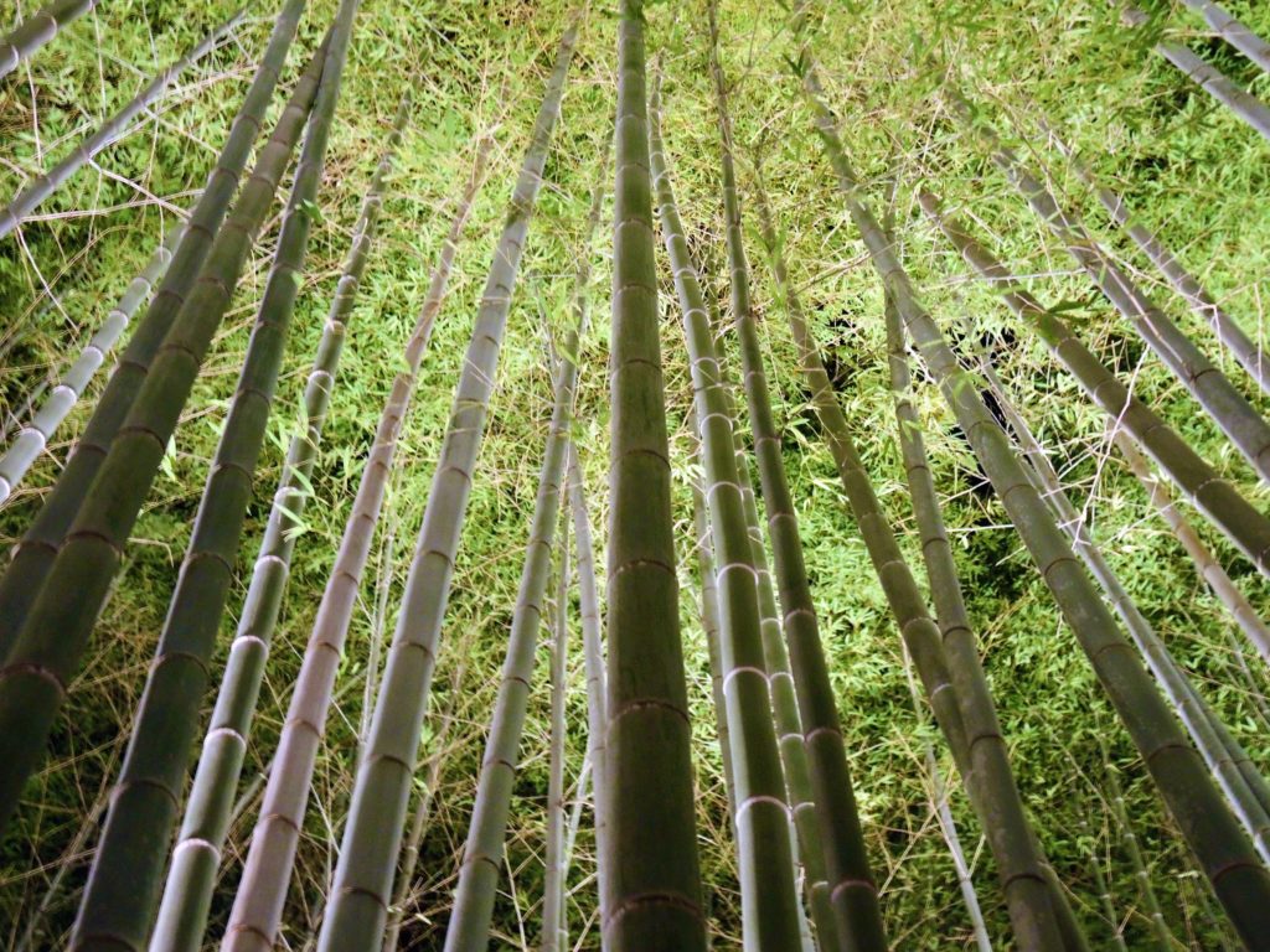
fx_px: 1541
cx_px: 635
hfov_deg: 44.8
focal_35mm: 42
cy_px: 476
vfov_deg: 34.3
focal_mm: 9
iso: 800
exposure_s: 1/5
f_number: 2.5
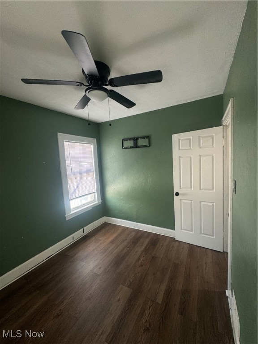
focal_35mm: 14
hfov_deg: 85.7
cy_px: 172
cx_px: 129
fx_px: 139
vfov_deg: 102.1
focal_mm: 2.22
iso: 80
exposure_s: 1/99
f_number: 2.2
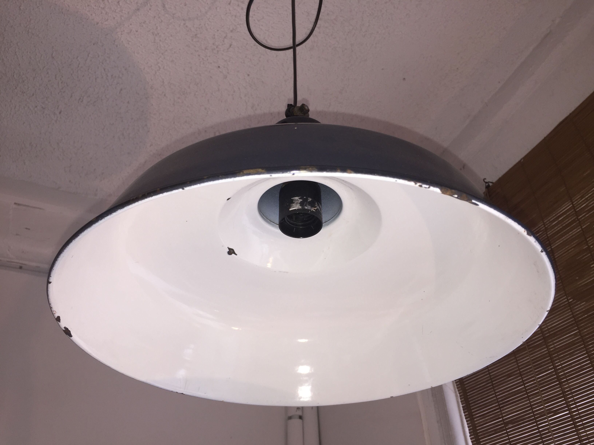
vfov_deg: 48.2
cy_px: 222
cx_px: 297
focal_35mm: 29
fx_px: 498
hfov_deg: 61.7
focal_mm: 4.15
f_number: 2.2
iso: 32
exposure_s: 1/62
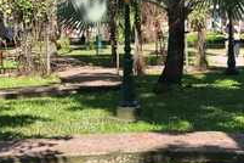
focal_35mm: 75
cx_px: 102
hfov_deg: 27.0
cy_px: 55
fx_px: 508
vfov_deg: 18.1
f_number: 1.8
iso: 50
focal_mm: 4.22
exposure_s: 1/689
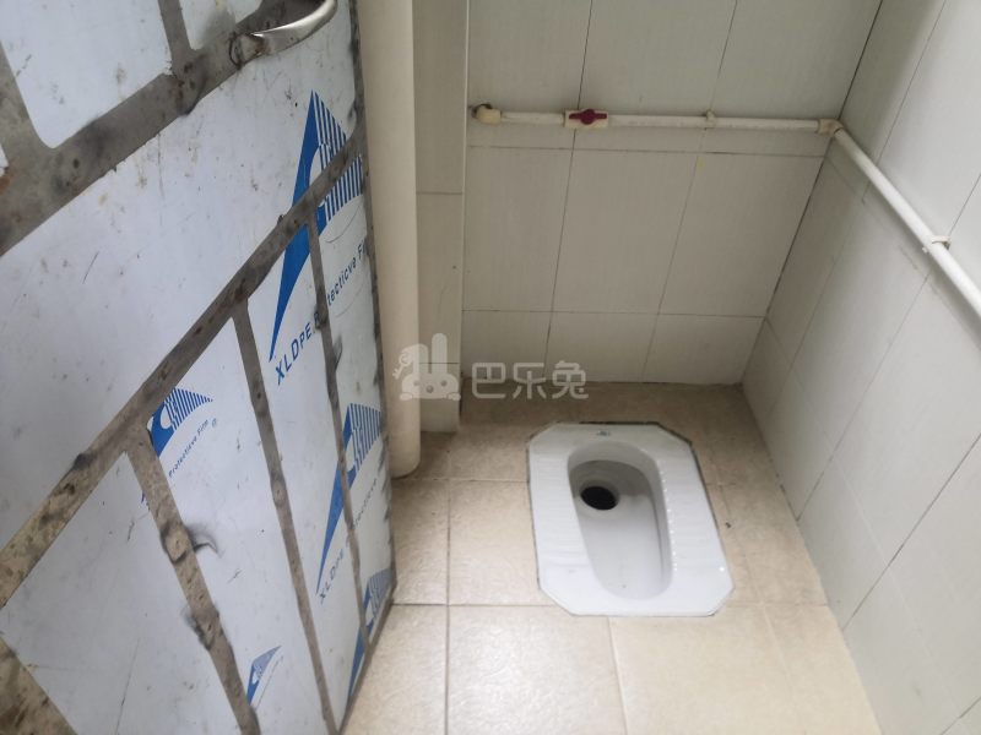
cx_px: 490
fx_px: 765
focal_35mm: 27
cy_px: 368
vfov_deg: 51.4
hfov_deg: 65.3
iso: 160
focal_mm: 3.81
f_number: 2.2
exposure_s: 1/33.3
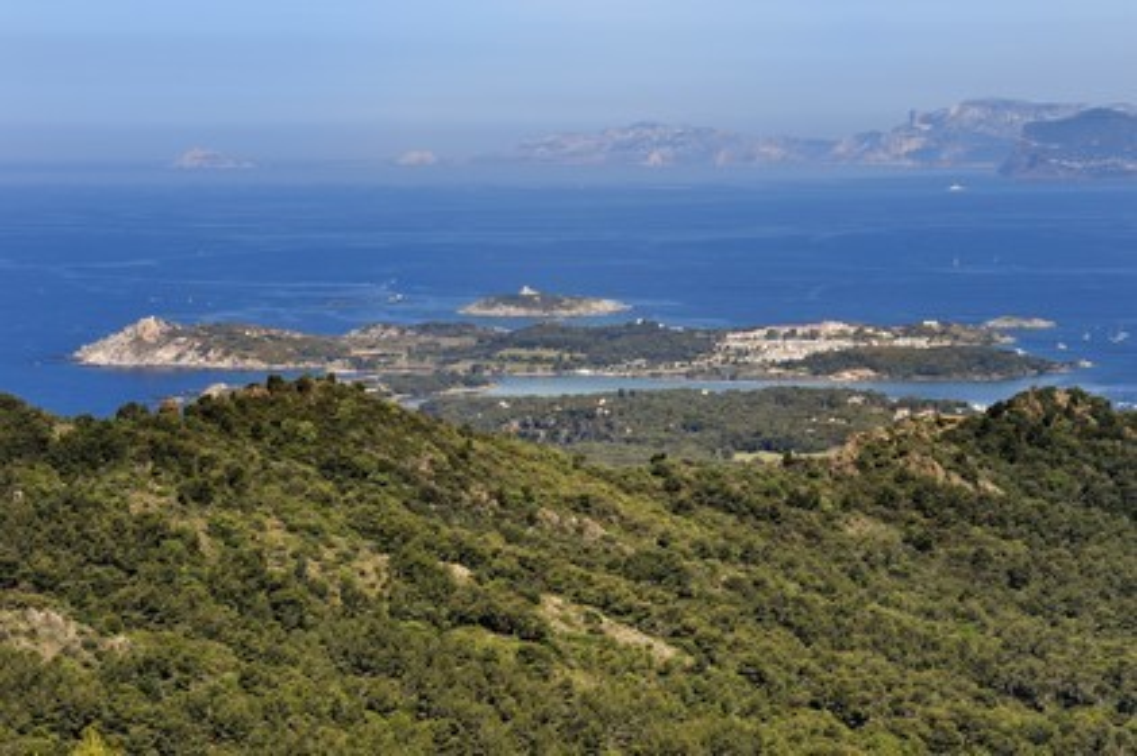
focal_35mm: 130
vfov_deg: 10.5
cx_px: 568
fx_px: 4103
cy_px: 378
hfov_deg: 15.8
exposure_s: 1/400
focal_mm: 130
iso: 200
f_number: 11
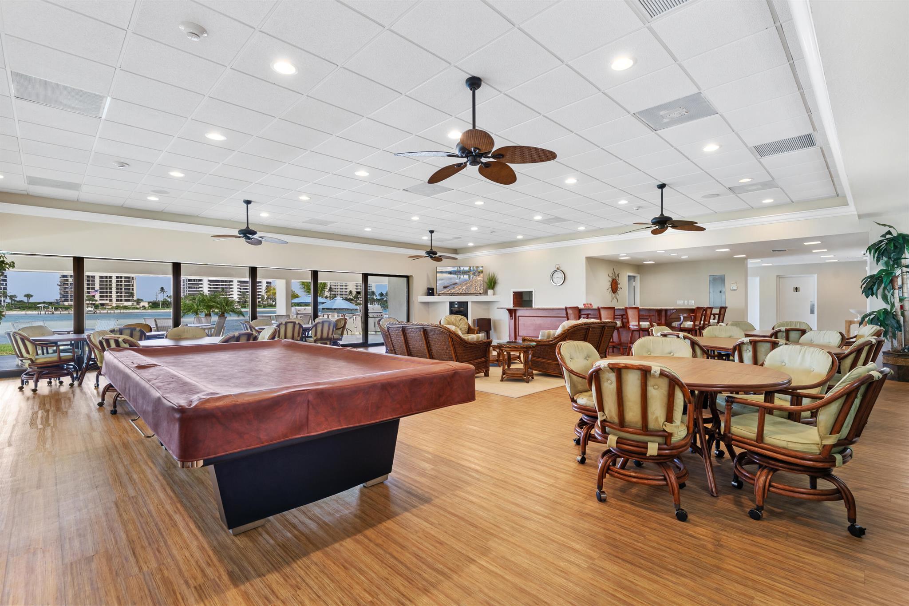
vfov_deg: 72.4
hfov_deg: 95.3
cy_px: 303
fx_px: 414
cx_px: 454
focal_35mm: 16
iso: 400
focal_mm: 16.4
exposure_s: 1/3
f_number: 9
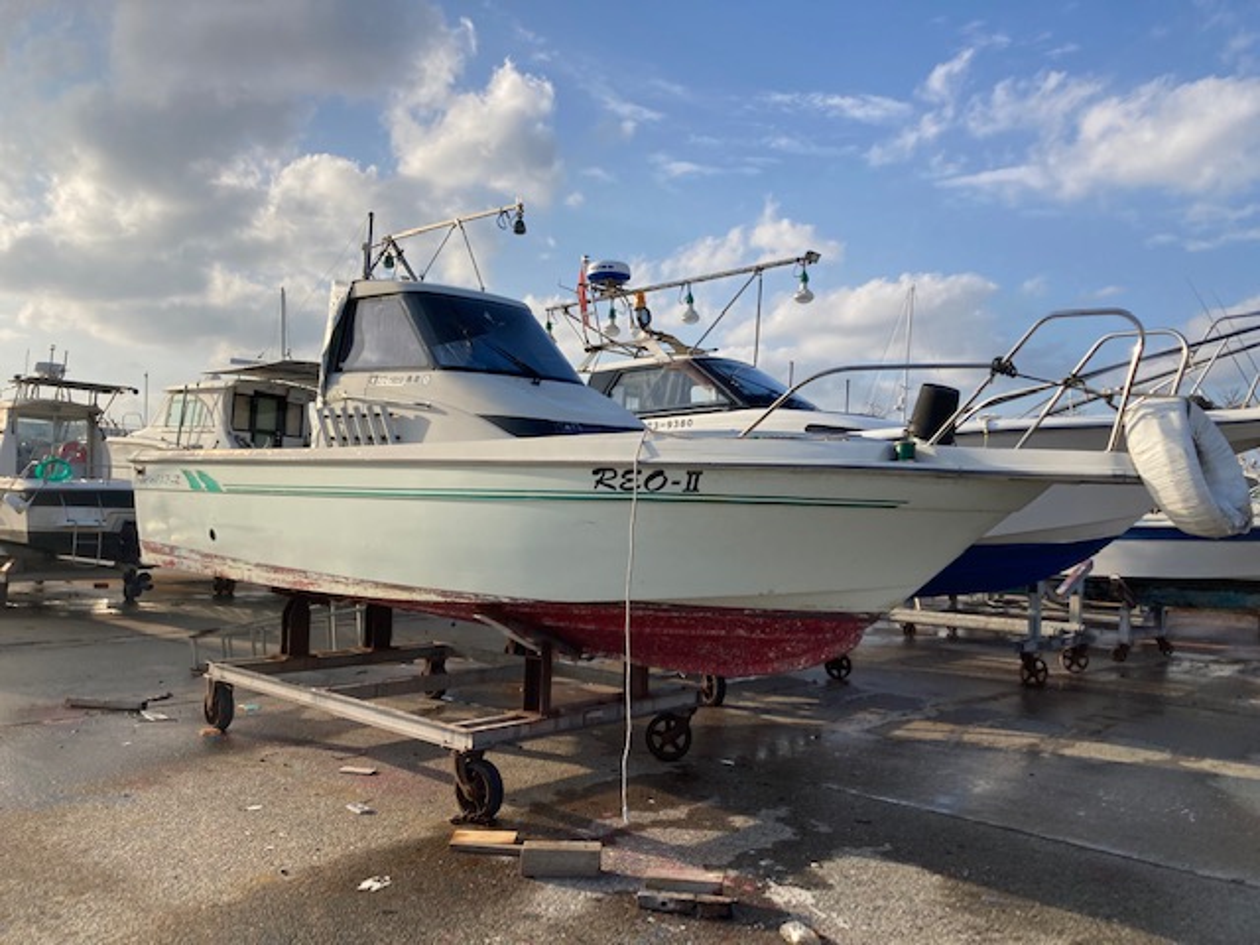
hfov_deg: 63.4
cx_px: 630
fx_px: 1019
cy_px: 472
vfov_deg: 49.7
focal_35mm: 28
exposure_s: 1/1946
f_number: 1.8
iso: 20
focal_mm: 3.99
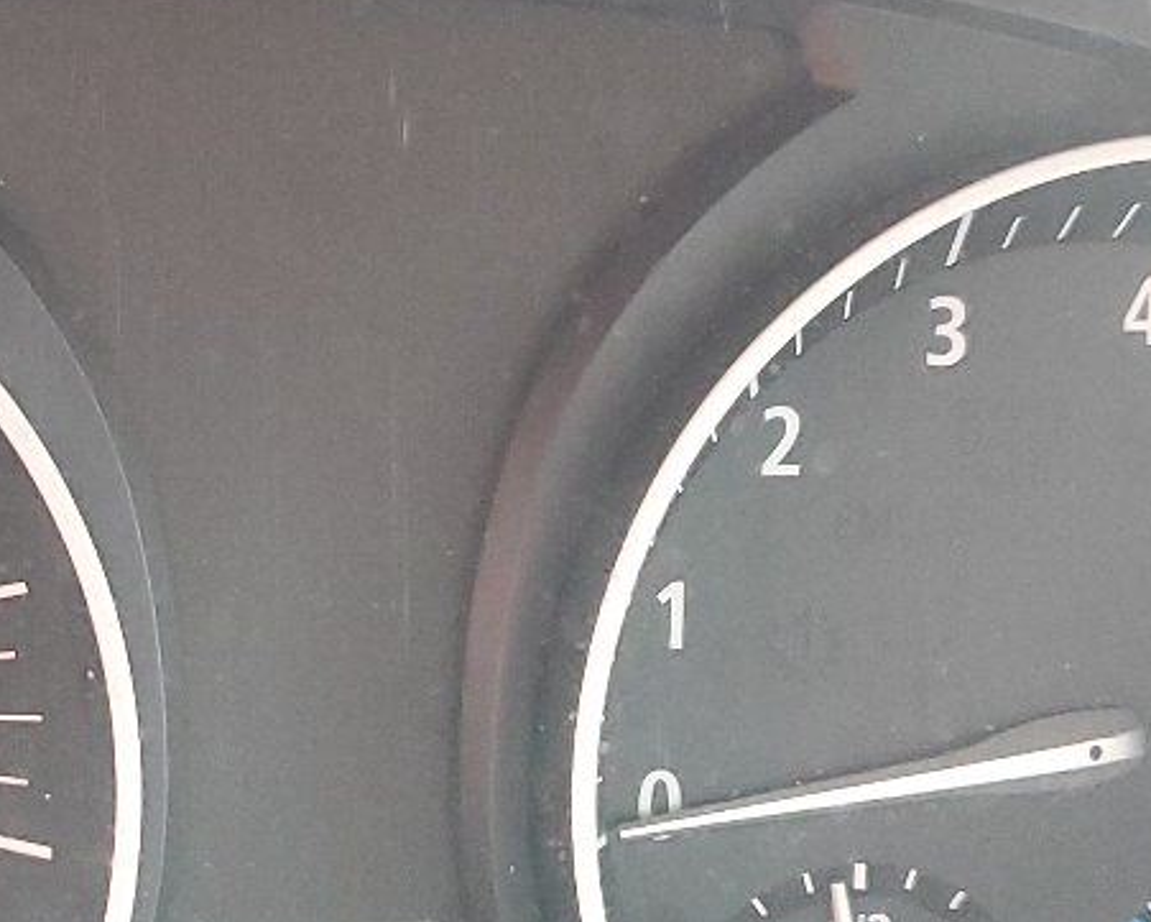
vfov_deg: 17.1
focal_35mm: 90
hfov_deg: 20.8
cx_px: 112
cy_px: 518
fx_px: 3067
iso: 296
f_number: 1.5
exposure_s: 1/60.2
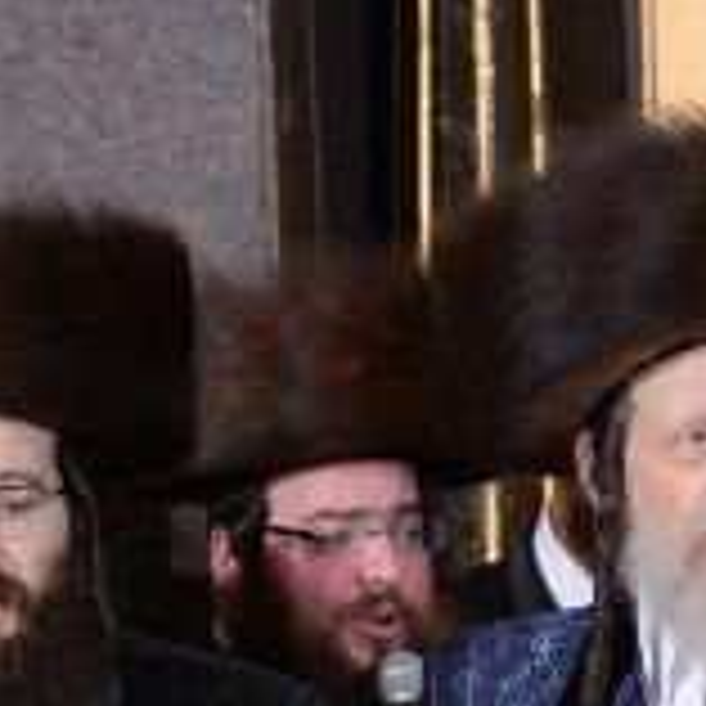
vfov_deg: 1.6
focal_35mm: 1112
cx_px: 1430
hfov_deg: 1.6
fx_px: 25659
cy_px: 773
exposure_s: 1/160
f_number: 8
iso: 640
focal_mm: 200
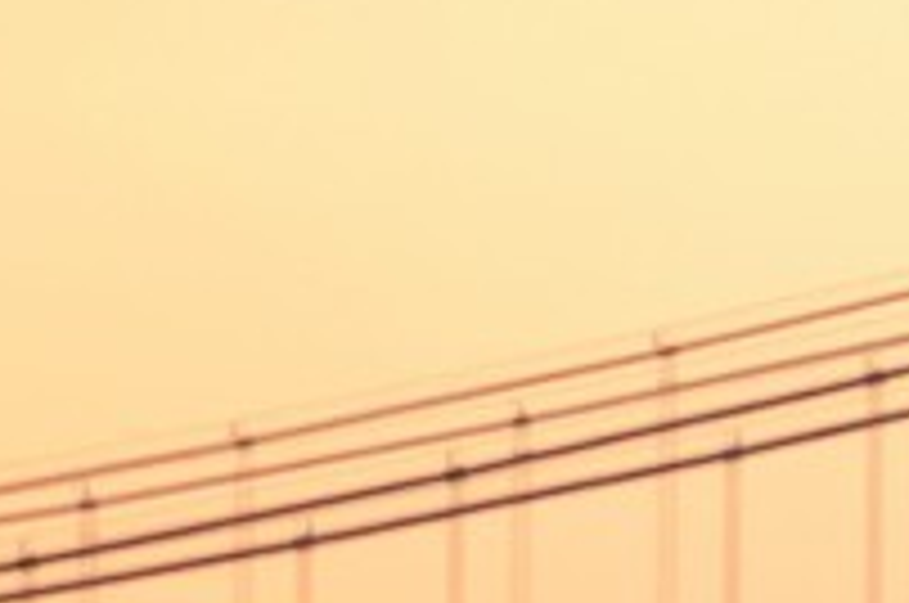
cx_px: 3141
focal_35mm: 1585
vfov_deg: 0.9
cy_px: 1138
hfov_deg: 1.3
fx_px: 39957
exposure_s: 1/160
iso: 400
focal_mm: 200
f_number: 5
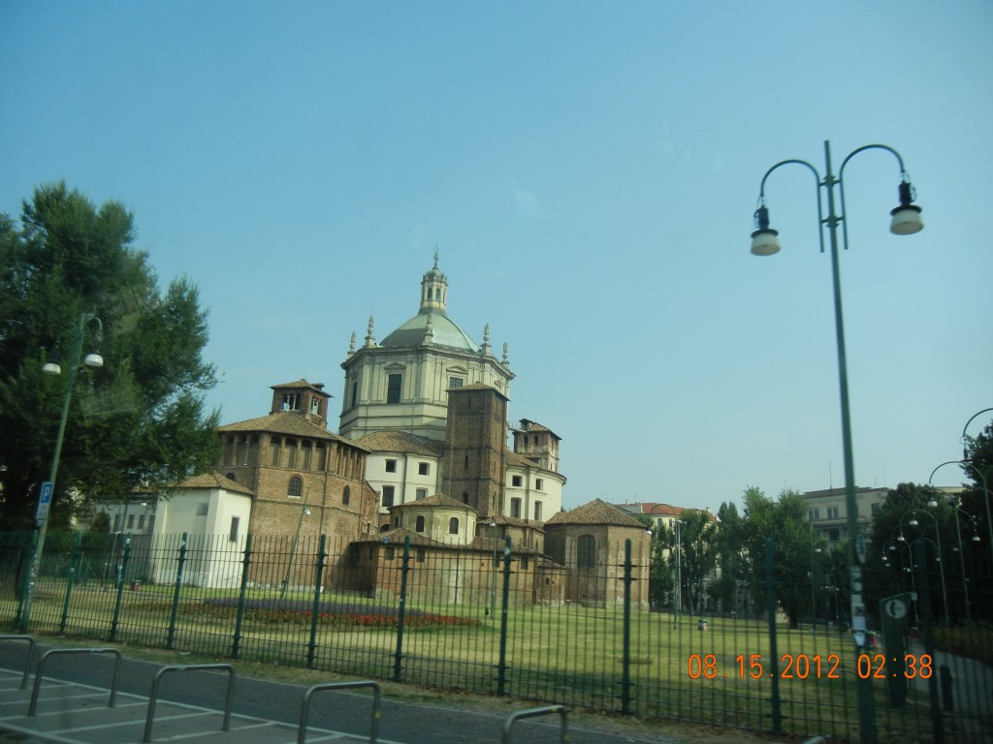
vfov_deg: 46.8
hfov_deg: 60.0
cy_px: 372
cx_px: 496
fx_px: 861
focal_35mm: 30
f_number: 7
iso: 160
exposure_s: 1/282
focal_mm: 5.4
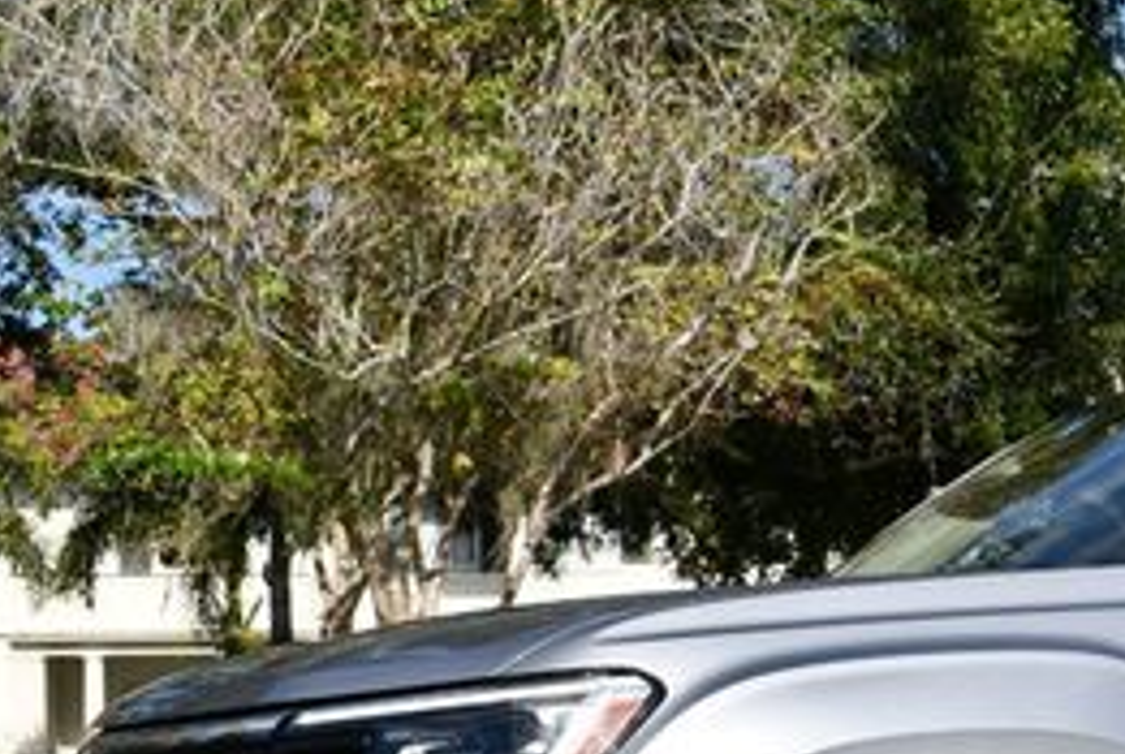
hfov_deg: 19.8
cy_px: 655
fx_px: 3068
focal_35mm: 98
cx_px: 1276
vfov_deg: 13.9
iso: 100
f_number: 9
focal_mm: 20
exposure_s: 1/320
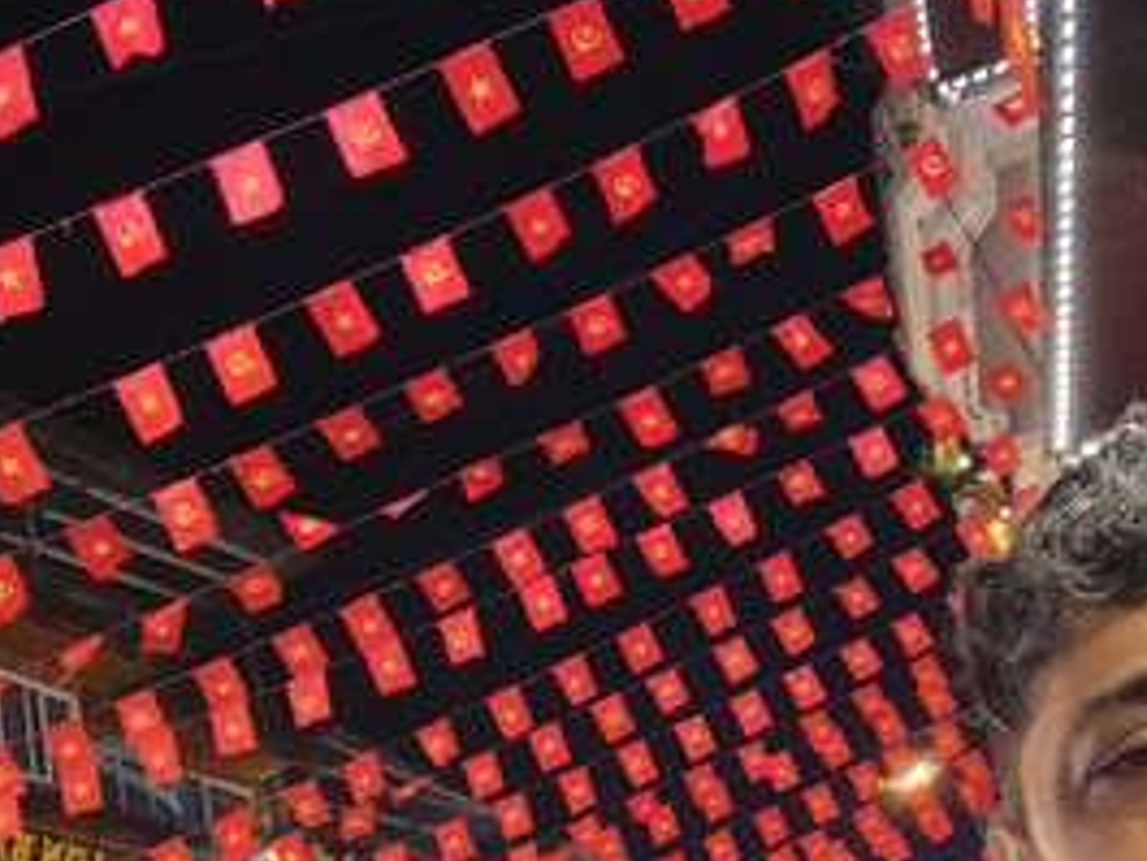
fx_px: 1624
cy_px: 608
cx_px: 788
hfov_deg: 38.3
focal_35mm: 49
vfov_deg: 29.4
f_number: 2
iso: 200
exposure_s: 1/33.3
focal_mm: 2.79
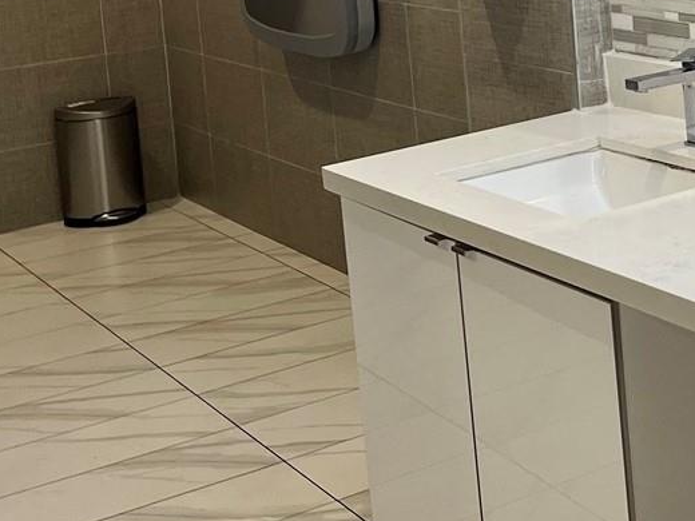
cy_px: -75
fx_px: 1606
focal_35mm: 80
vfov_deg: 17.7
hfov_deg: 22.5
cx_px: 827
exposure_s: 1/60
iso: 80
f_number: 1.6
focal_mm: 5.1
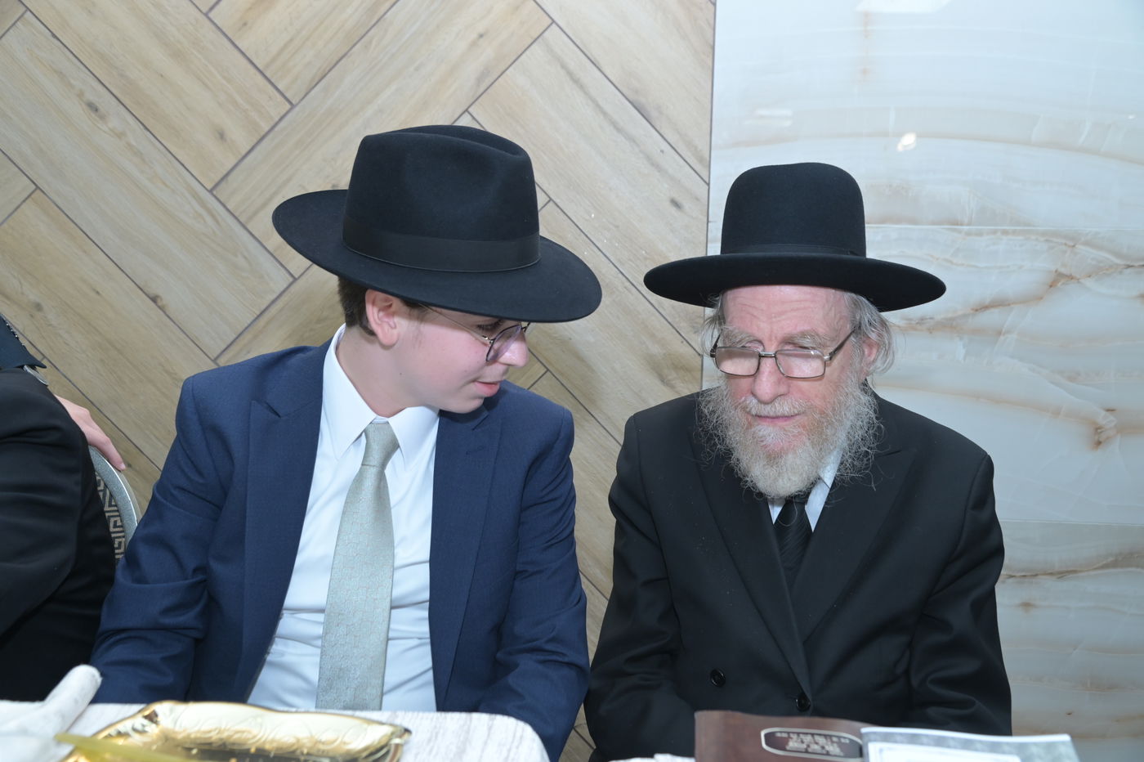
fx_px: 1112
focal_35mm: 35
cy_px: 381
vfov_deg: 37.8
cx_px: 572
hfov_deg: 54.5
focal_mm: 35
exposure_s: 1/200
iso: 1600
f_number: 5.6
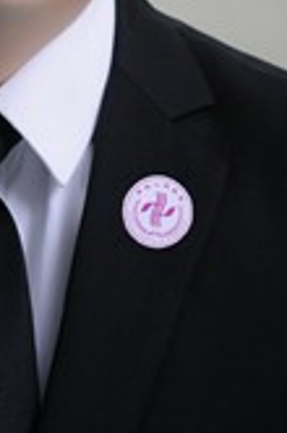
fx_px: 4159
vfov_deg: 5.9
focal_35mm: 346
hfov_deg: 3.9
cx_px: -18
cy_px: -100
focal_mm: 85
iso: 160
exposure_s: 1/125
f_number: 5.6
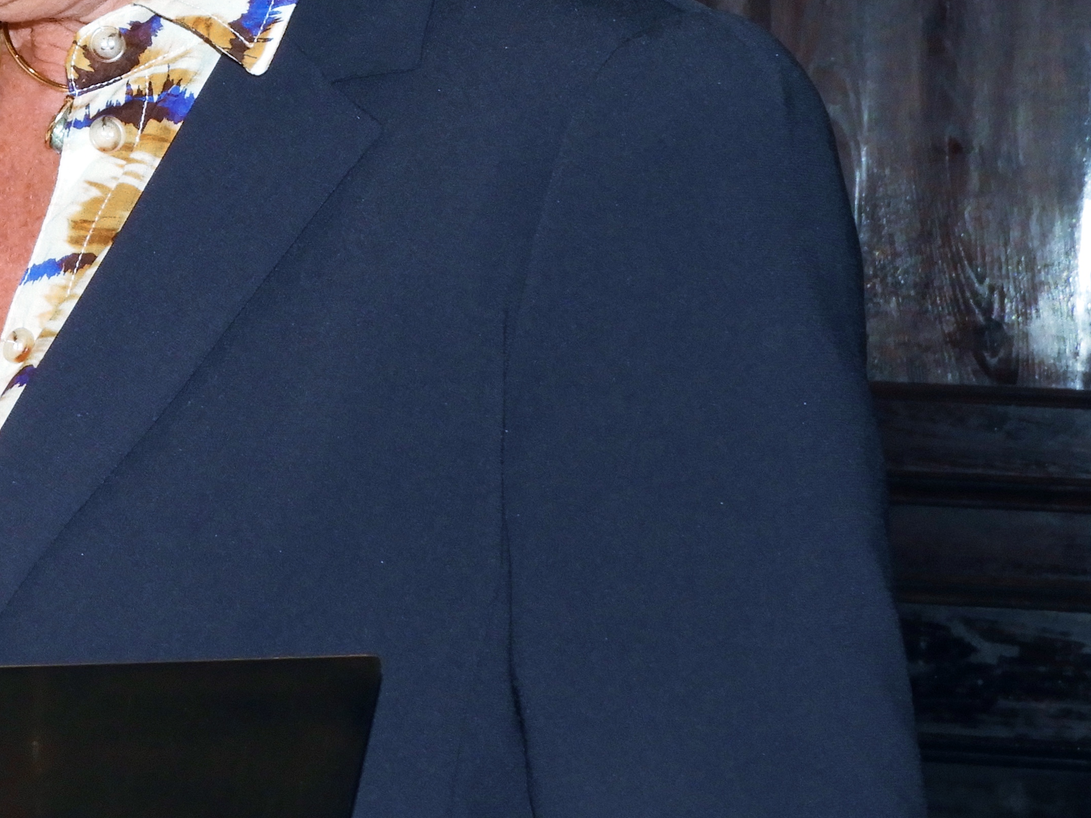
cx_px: -204
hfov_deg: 9.7
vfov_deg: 7.3
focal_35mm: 202
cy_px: -132
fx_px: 6366
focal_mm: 15.2
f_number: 4.5
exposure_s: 1/60
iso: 220
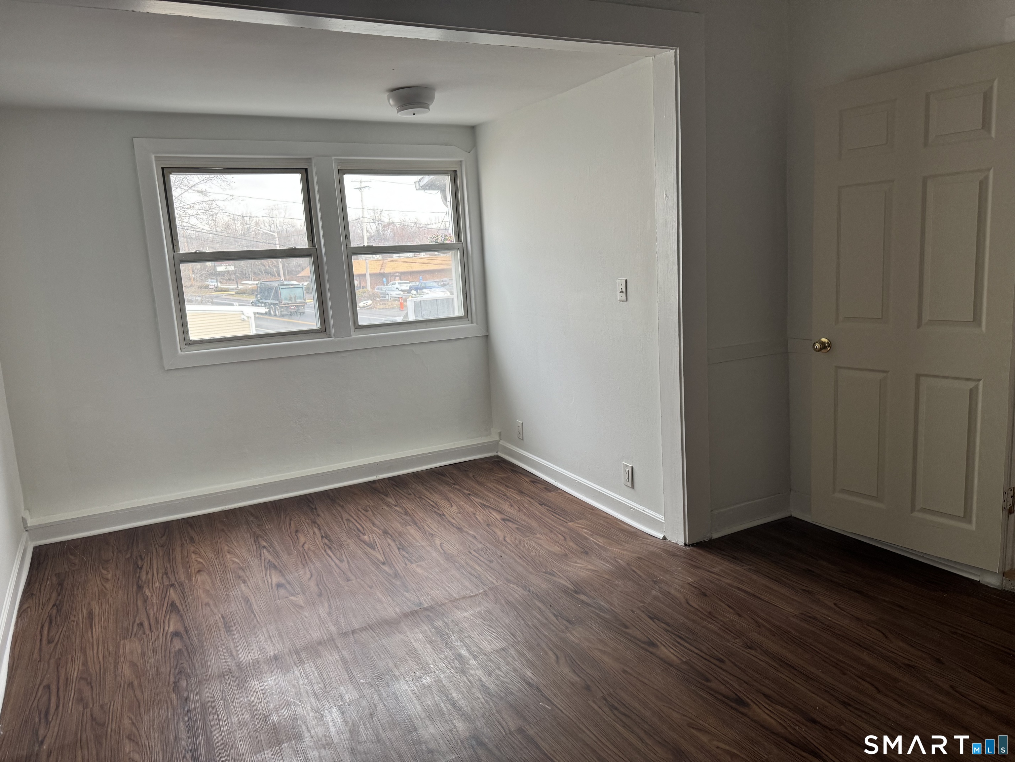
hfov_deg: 71.6
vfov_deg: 56.8
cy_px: 381
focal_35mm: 24
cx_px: 508
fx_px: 704
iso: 200
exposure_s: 1/102
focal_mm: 6.76
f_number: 1.78
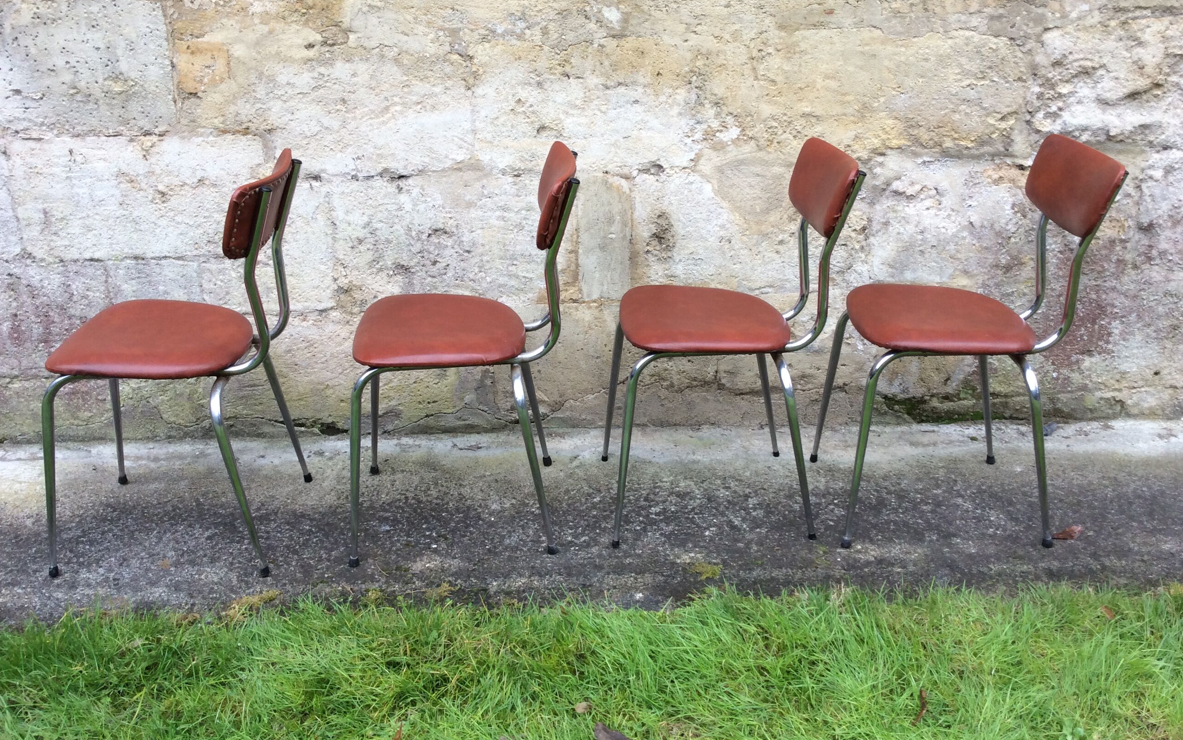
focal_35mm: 34
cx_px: 592
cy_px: 310
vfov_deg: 37.2
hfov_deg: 56.7
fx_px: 1096
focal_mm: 3.3
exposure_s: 1/119
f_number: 2.4
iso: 32
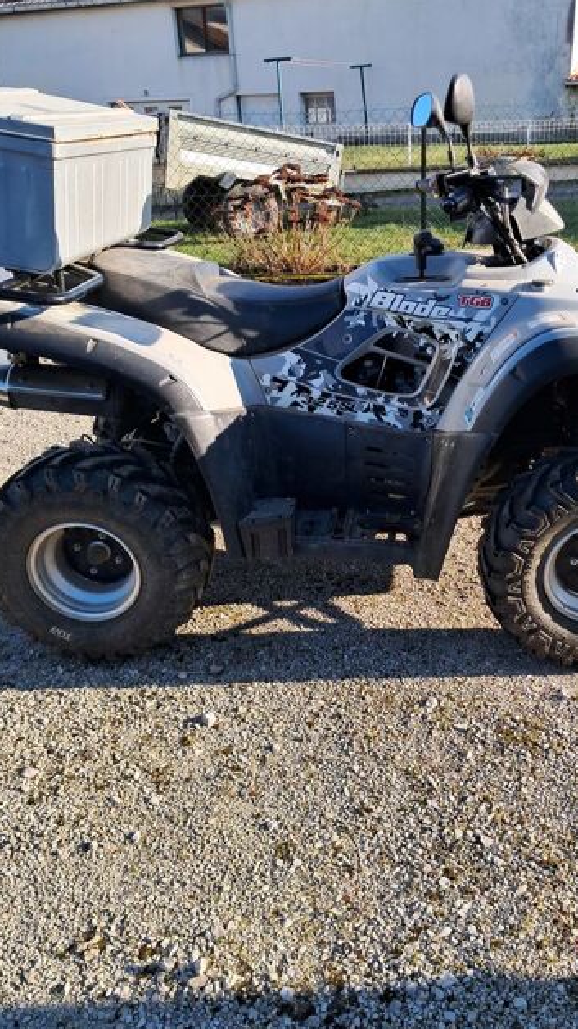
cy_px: 518
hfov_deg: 38.7
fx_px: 818
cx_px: 360
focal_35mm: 30
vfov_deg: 64.3
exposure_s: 1/306
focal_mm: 4
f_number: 1.8
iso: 50
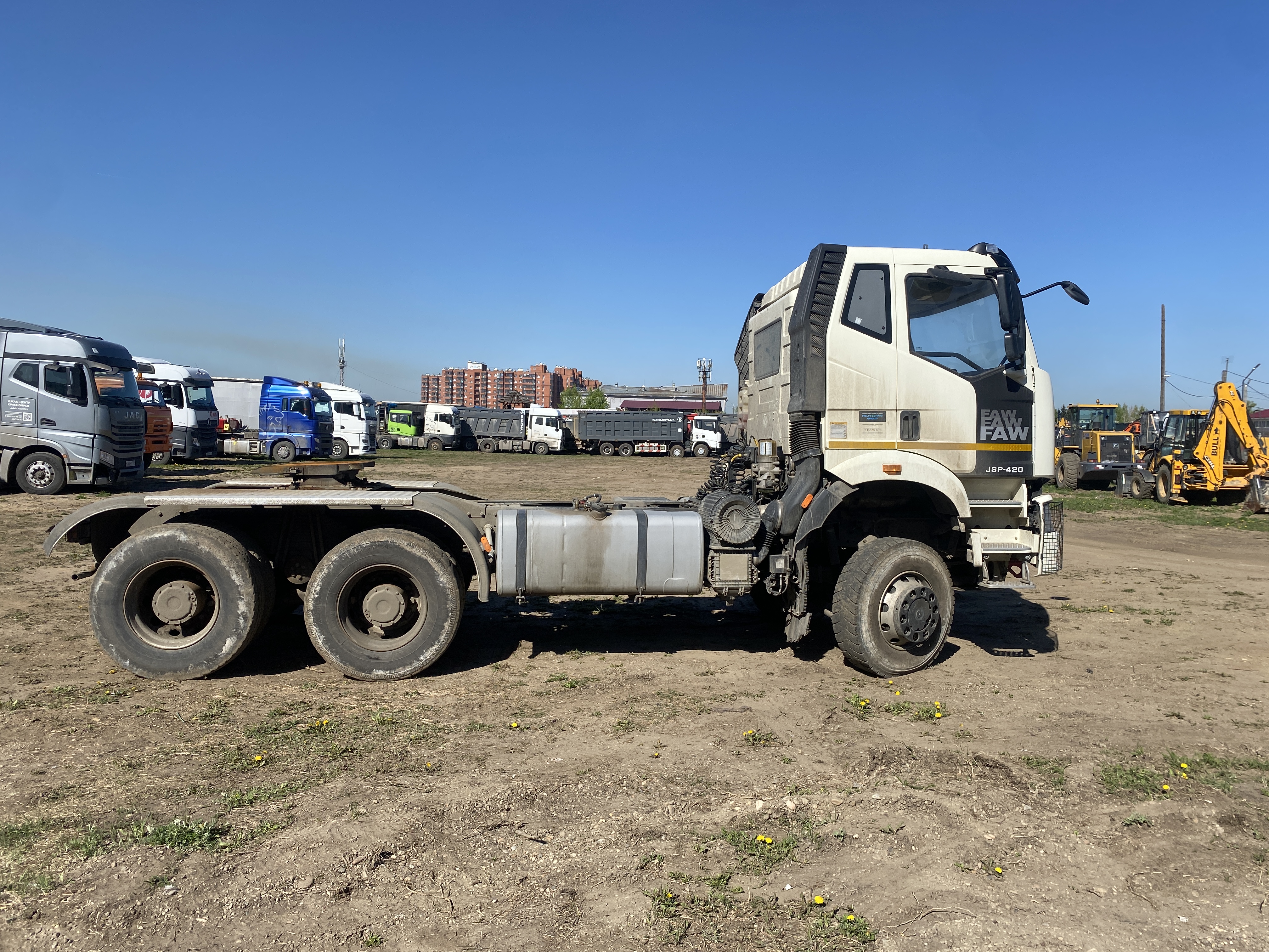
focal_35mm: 26
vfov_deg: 53.1
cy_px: 476
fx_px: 953
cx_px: 634
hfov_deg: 67.3
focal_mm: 4.25
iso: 32
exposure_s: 1/3401
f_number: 1.8
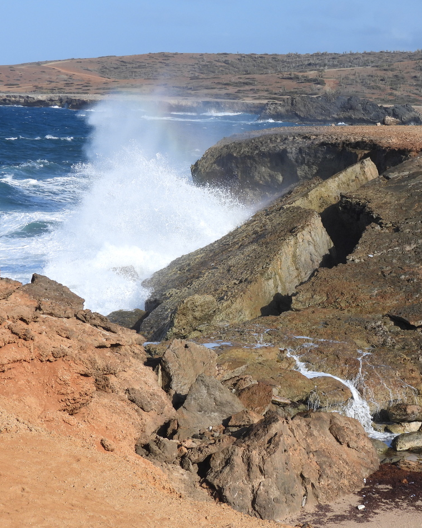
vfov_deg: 24.1
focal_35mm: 79
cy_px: 267
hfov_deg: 19.3
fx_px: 1234
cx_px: 325
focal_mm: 10.7
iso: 100
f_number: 3.5
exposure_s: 1/1250
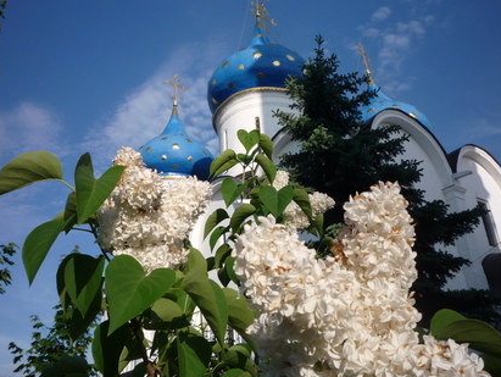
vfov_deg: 40.8
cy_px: 184
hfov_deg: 52.6
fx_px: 507
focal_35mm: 35
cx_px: 252
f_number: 5.6
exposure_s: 1/400
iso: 100
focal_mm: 5.2
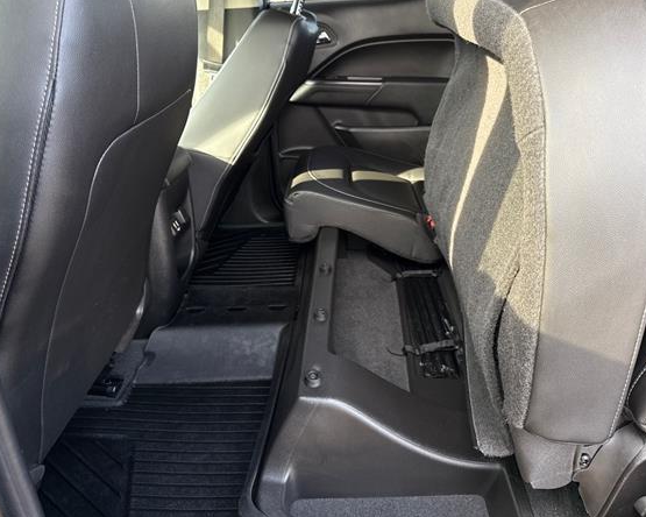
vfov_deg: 53.1
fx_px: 516
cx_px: 345
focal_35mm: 27
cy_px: 240
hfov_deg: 64.0
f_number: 1.78
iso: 200
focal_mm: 6.76
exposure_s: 1/121
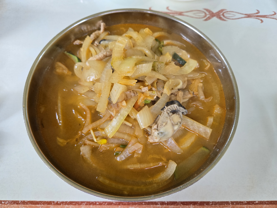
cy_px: 104
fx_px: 184
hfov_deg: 73.9
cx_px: 138
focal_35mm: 23
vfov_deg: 58.9
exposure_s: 1/120
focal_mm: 5.4
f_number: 1.8
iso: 160
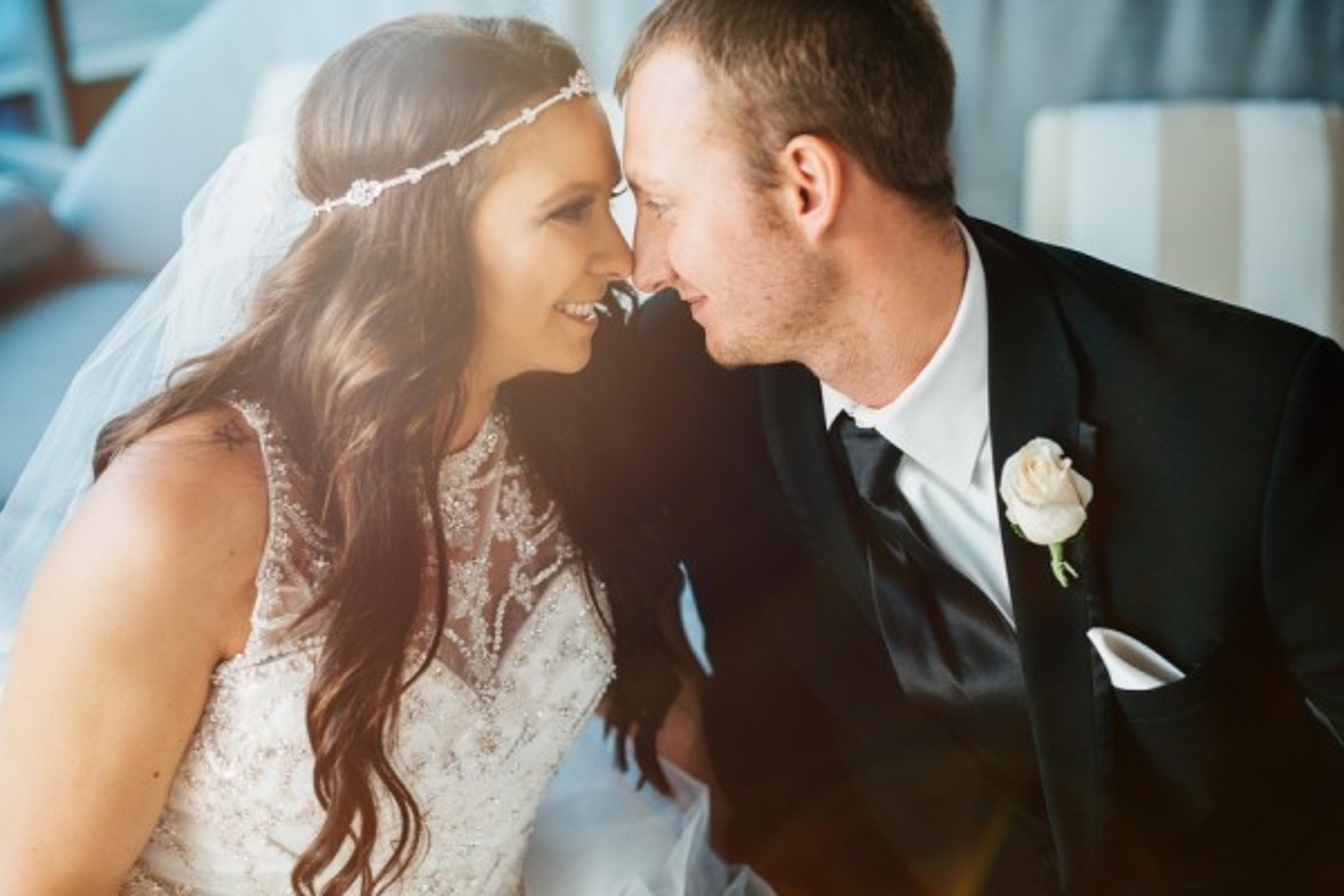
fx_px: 1867
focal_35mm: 50
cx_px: 672
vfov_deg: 27.0
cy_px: 448
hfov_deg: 39.6
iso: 400
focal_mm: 50
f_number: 2
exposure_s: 1/160
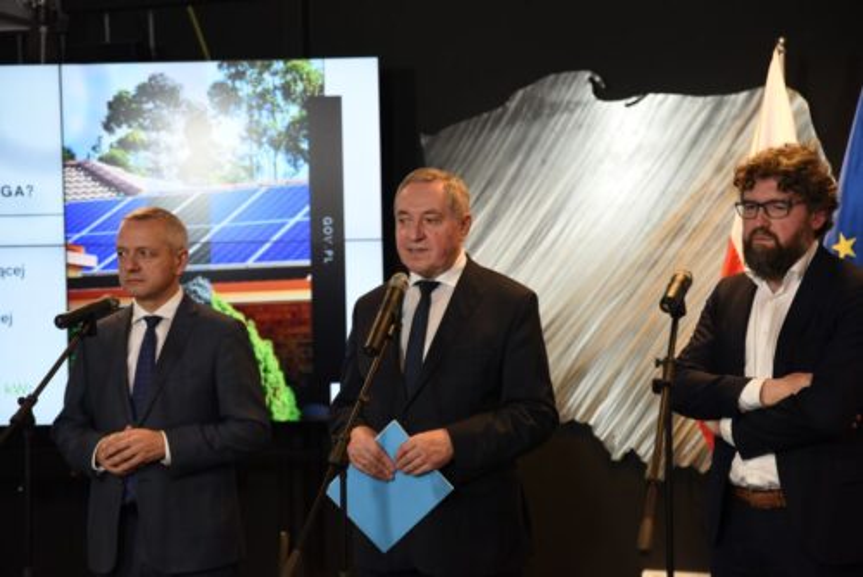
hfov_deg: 32.4
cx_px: 432
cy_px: 288
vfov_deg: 21.9
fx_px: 1487
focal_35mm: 62
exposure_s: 1/125
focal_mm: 62
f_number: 2.8
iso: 800
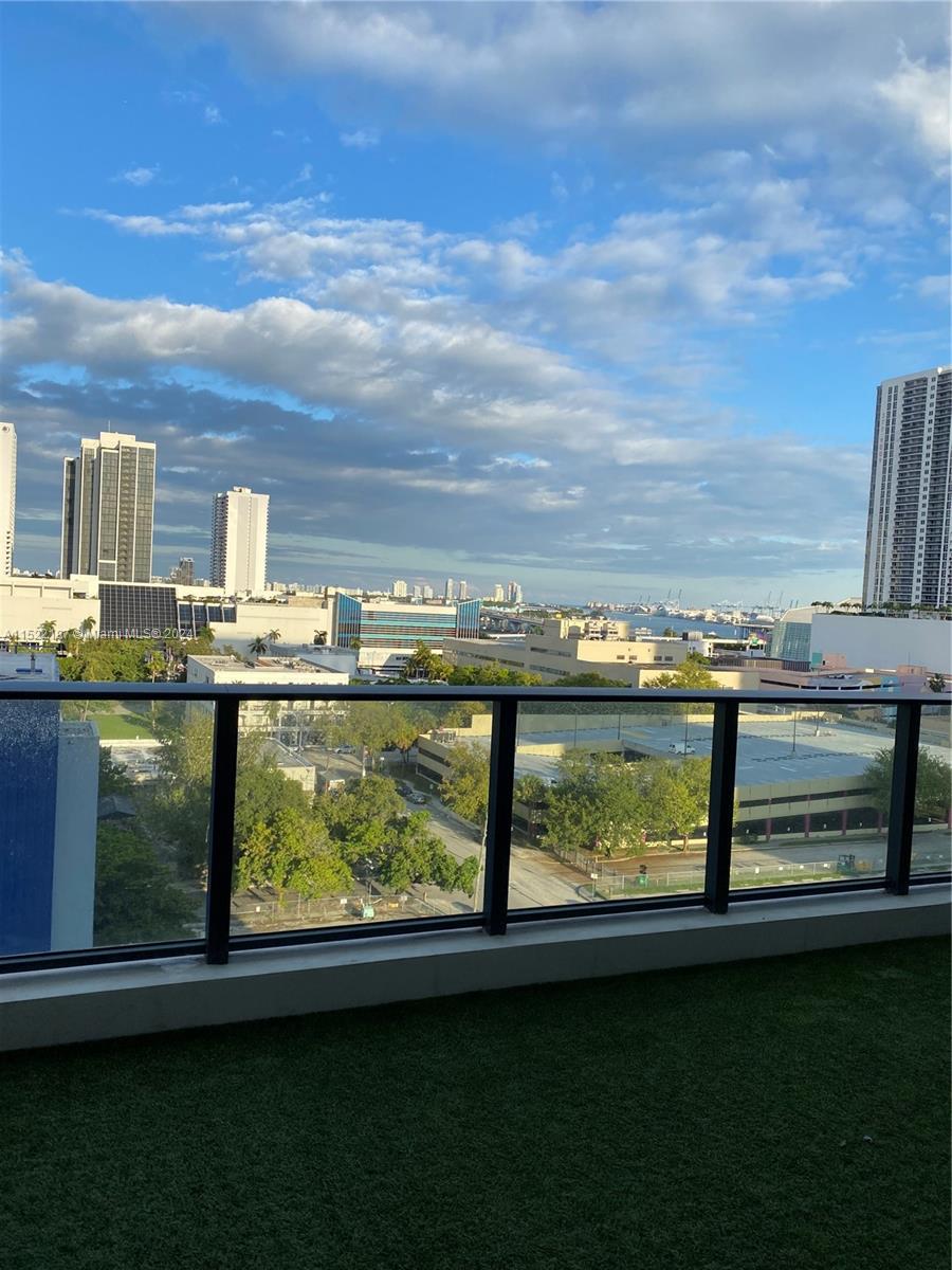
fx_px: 953
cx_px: 476
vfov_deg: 67.3
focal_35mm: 26
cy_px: 635
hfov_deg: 53.1
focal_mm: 4.25
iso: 32
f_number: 1.8
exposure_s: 1/1779
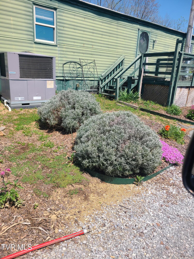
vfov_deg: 67.3
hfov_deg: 53.1
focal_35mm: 26
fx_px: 194
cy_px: 130
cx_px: 97
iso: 40
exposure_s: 1/1732
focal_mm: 5.4
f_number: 1.8
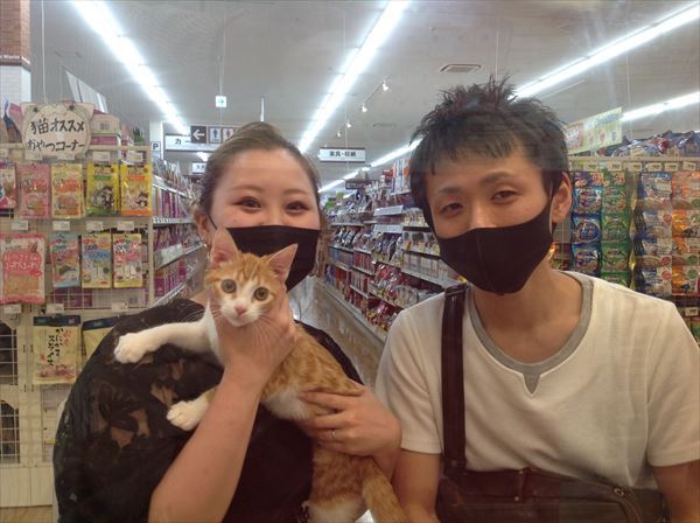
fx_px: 707
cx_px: 350
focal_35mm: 35
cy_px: 262
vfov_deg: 40.6
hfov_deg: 52.7
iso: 64
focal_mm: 4.28
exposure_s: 1/40
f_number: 2.4
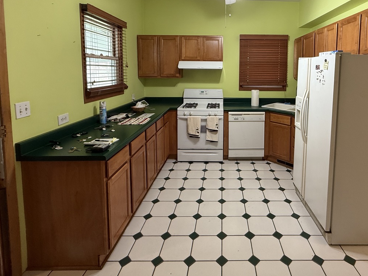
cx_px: 226
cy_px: 87
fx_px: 213
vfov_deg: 63.9
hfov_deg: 80.5
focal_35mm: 20
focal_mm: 2.22
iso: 320
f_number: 2.2
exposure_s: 1/60
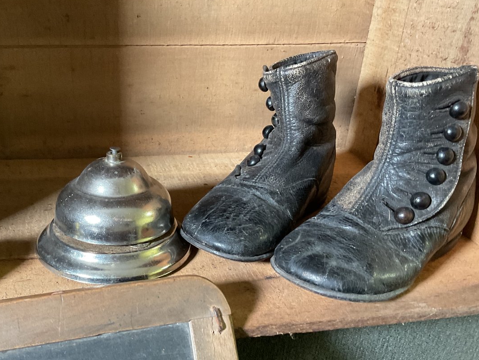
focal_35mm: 41
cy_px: 227
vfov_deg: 34.9
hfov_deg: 45.1
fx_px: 567
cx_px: 162
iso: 250
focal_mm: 3
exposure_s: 1/40
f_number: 1.8
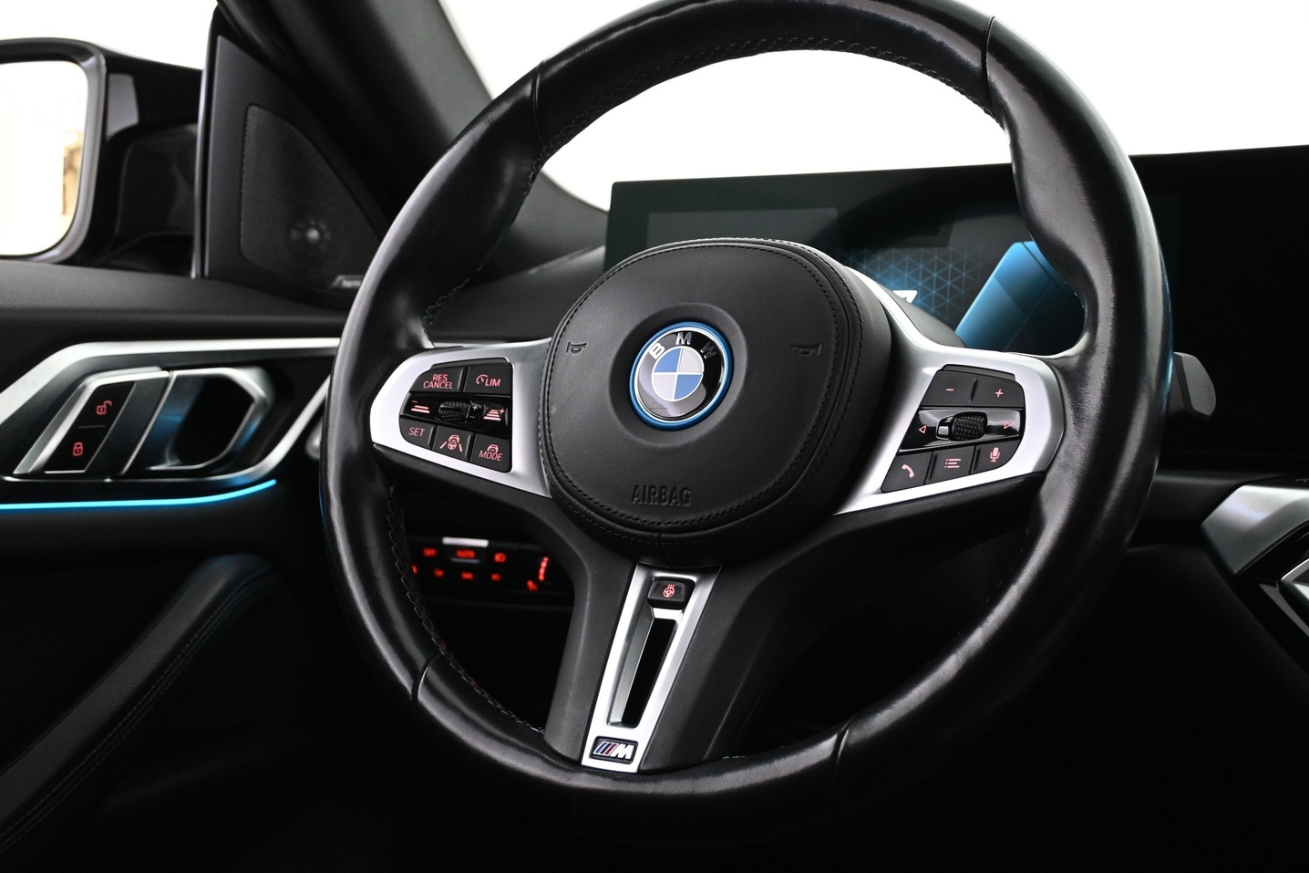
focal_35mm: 44
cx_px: 708
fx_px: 1600
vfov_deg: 30.5
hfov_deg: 44.5
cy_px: 410
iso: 1600
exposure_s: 1/25
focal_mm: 26
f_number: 4.5
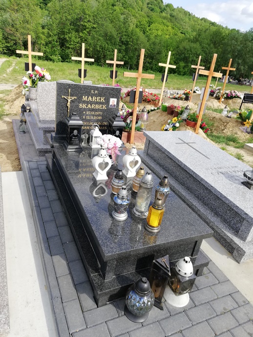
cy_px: 168
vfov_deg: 65.3
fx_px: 263
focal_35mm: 27
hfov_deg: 51.3
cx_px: 126
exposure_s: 1/529
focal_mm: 3.81
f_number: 2.2
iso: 50
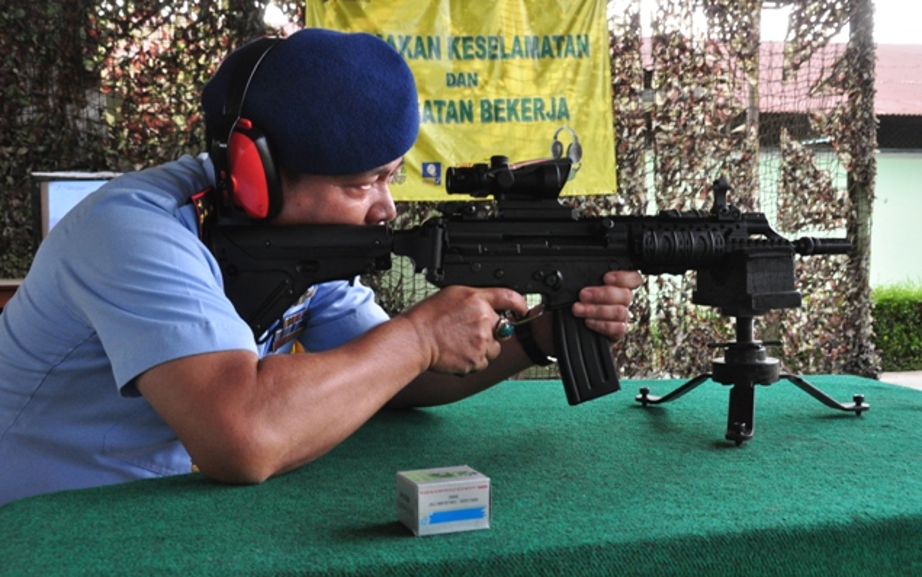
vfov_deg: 32.0
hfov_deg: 49.3
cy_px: 286
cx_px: 463
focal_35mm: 40
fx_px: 1005
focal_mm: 26
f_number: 8
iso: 800
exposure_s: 1/60
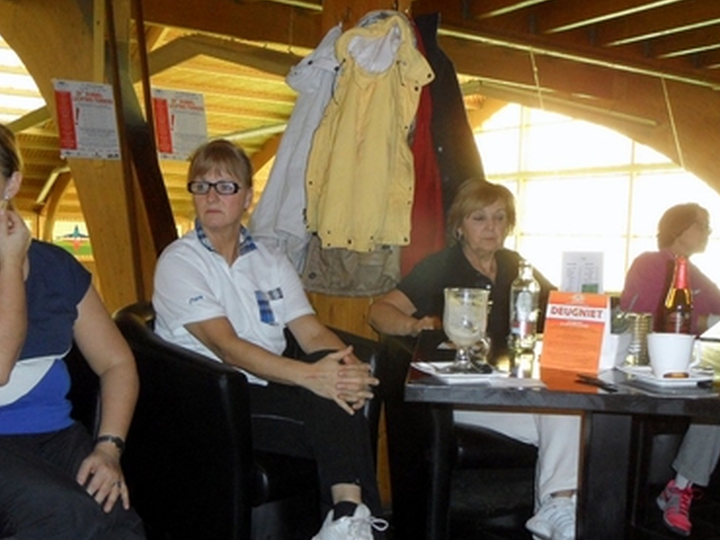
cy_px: 318
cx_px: 371
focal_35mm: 39
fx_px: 811
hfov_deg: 47.8
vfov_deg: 36.7
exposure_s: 1/30
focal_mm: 3.9
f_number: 3.2
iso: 200
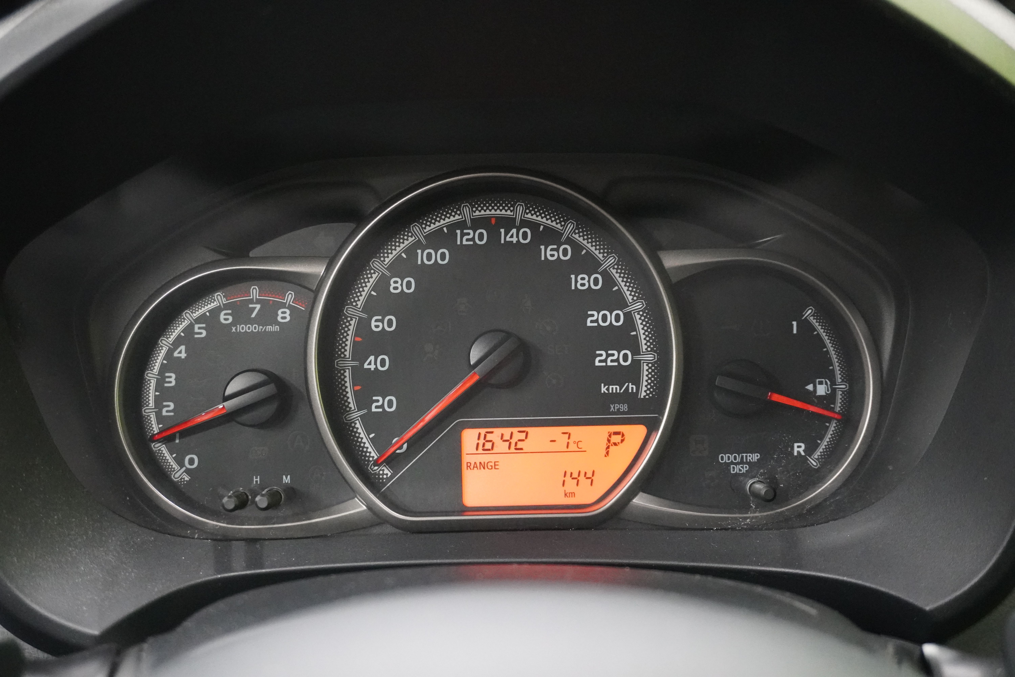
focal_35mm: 40
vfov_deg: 33.0
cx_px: 508
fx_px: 1142
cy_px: 338
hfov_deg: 47.9
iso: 6400
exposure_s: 1/40
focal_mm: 27
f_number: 4.5
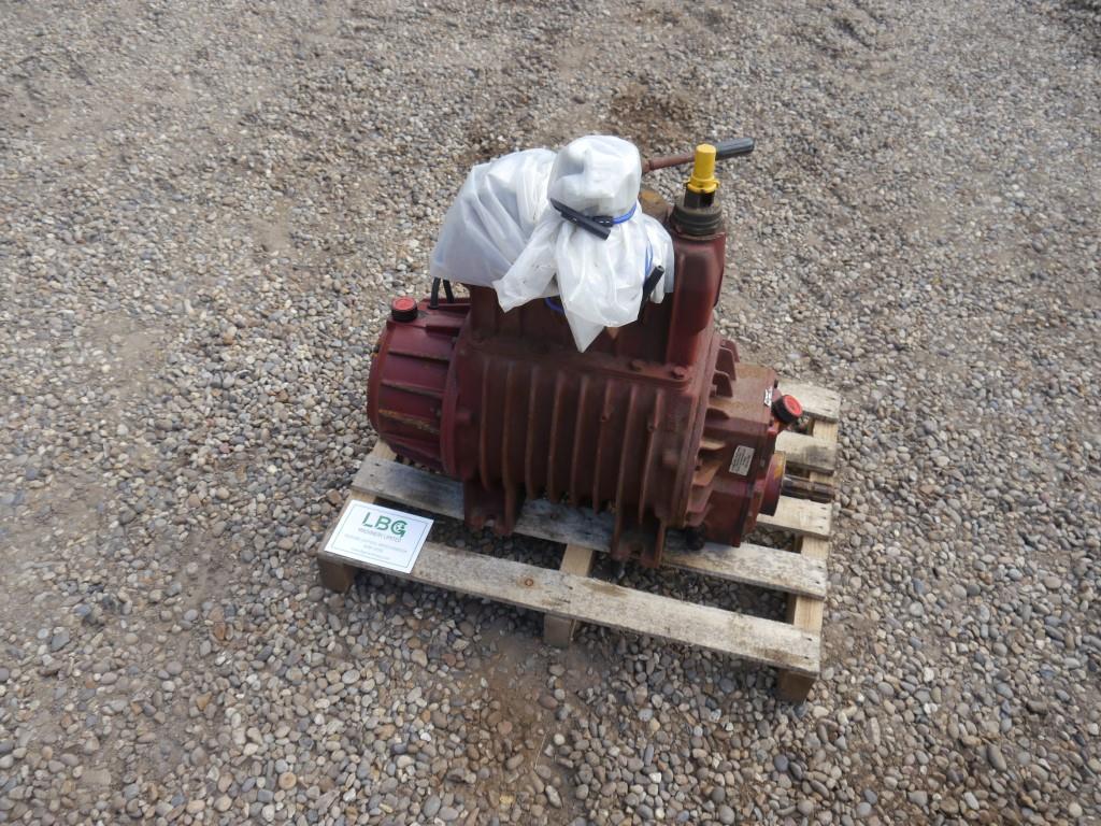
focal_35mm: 28
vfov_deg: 49.7
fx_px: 891
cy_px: 413
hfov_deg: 63.4
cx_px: 550
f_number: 5
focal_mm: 14
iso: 160
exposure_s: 1/200
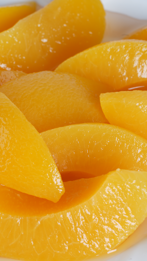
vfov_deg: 18.2
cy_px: 130
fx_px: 818
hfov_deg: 10.3
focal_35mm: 118
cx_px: 41
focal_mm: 75
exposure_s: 1/125
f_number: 22
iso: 80
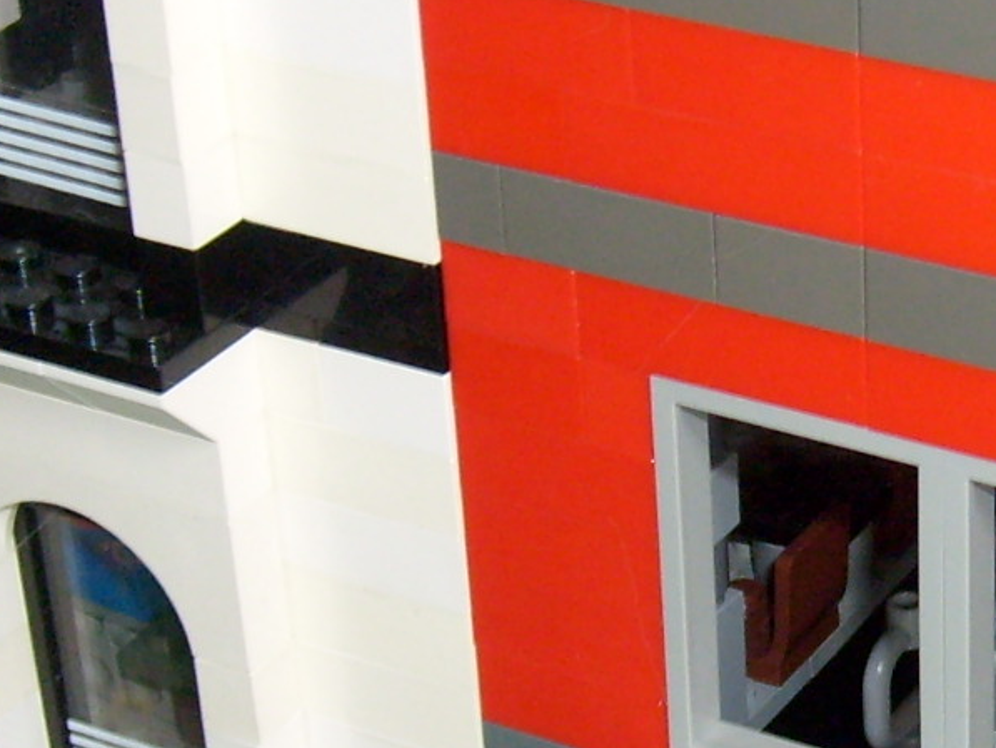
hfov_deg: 16.2
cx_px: 884
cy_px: 417
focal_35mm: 120
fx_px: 3453
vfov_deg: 12.4
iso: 100
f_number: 2.8
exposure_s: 1/45
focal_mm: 5.8
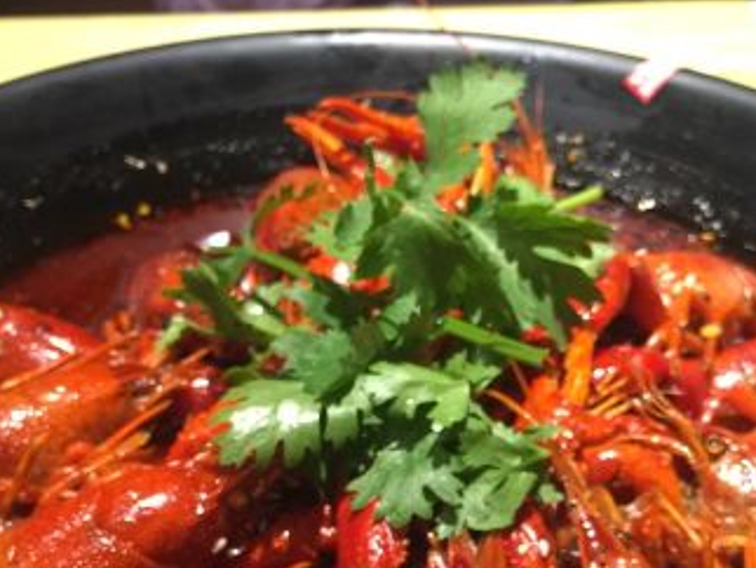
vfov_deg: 22.6
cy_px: 546
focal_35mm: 63
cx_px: 458
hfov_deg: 30.6
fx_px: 1377
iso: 100
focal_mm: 4.15
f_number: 2.2
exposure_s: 1/17
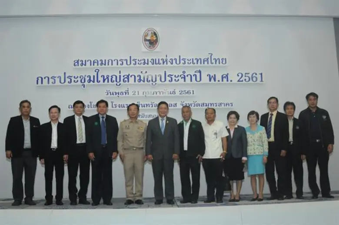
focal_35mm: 36
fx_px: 338
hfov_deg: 53.2
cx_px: 170
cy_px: 112
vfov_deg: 36.7
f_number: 4.5
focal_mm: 24
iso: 1600
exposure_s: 1/100
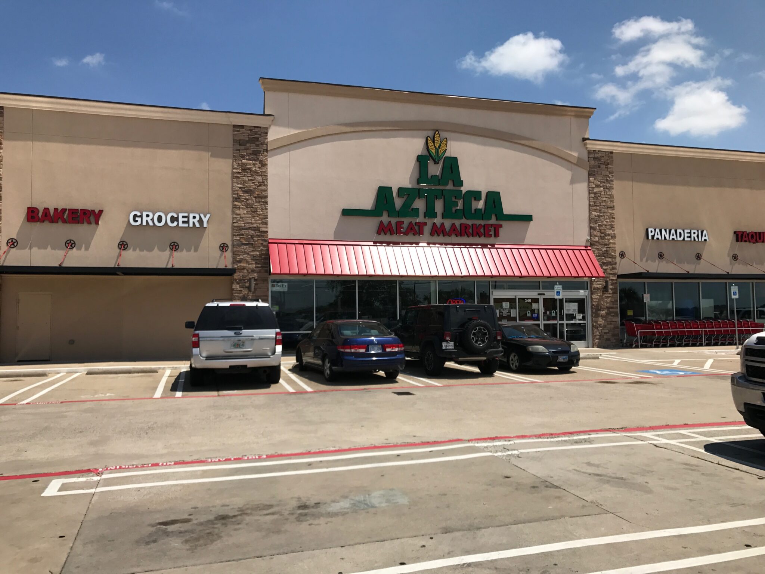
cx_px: 382
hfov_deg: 63.4
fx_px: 619
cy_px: 287
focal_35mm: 28
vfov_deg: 49.7
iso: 20
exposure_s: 1/3690
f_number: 1.8
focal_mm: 3.99
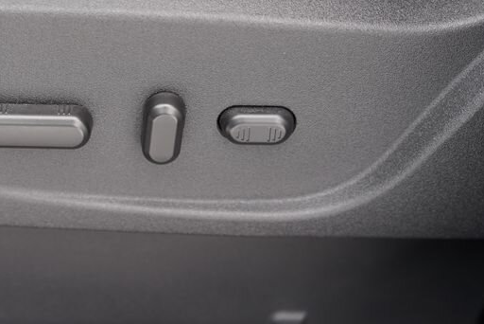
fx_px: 1184
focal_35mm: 88
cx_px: 119
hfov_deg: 22.9
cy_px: 110
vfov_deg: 15.5
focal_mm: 44
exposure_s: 1/50
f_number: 2.8
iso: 125
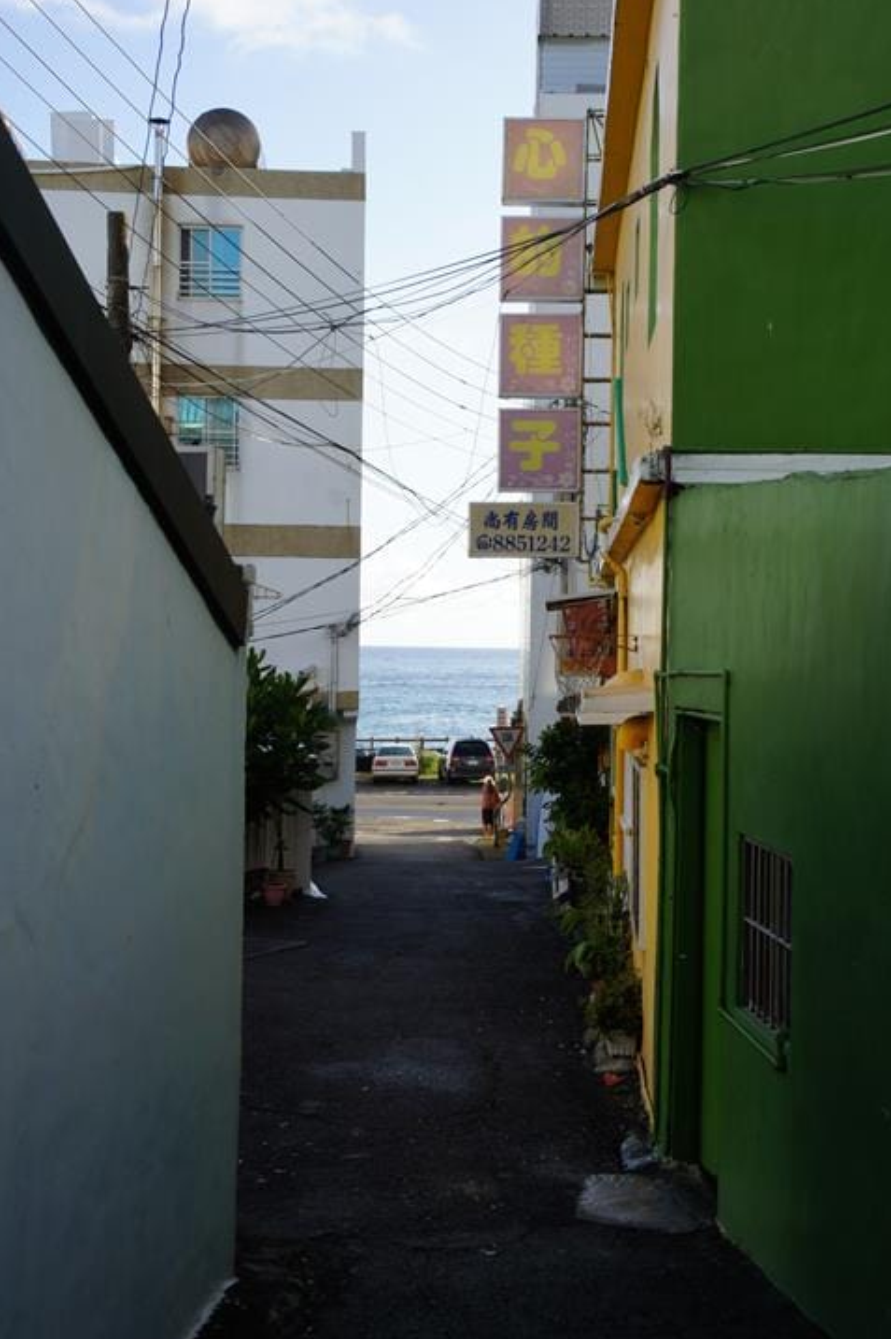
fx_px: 1784
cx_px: 482
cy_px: 622
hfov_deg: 28.0
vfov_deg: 41.1
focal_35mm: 48
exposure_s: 1/80
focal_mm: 29
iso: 200
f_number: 13
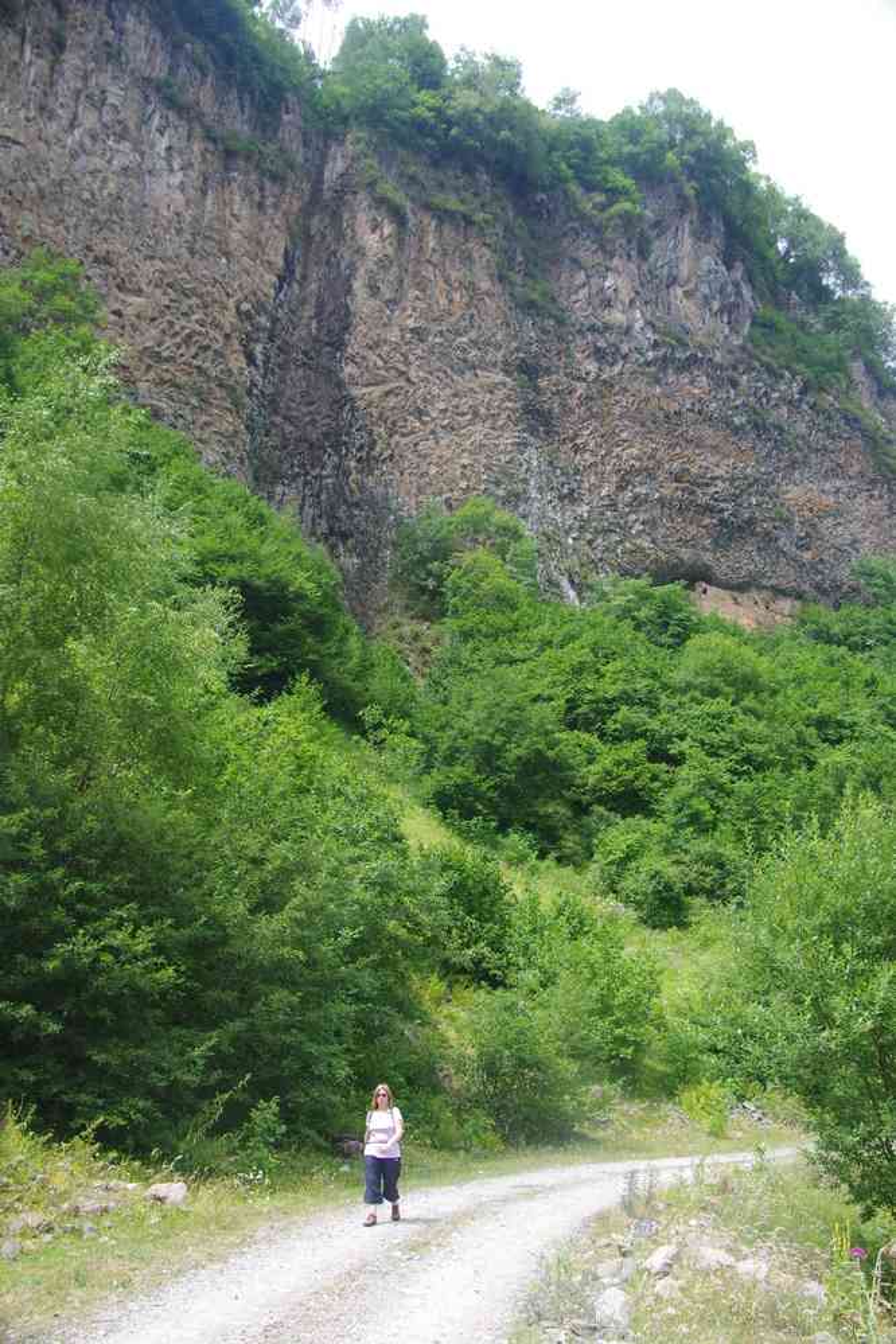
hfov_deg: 38.2
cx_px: 448
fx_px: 1293
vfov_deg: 54.9
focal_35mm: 35
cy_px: 672
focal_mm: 23.1
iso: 200
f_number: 8
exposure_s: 1/50
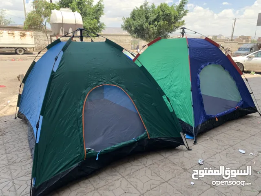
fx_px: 196
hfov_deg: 67.3
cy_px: 98
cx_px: 130
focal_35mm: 26
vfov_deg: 53.1
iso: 25
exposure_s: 1/340
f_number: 1.8
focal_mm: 4.25
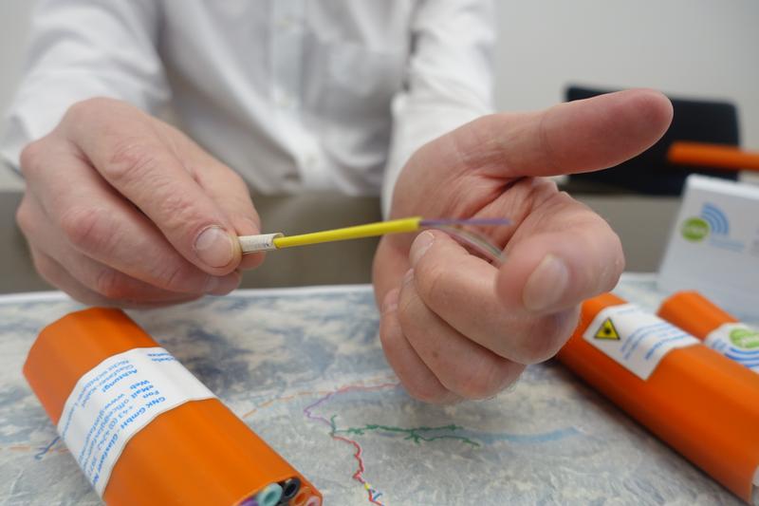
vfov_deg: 53.1
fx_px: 506
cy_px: 253
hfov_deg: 73.8
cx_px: 380
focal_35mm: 24
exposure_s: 1/160
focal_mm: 8.8
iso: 320
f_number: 2
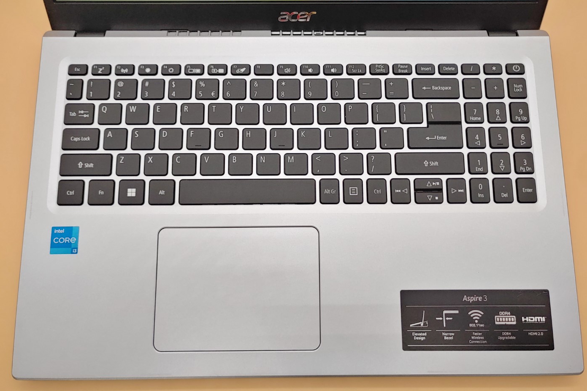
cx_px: 296
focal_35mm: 28
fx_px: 456
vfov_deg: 46.3
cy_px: 170
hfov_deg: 65.5
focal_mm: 4.36
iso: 50
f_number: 1.8
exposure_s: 1/257
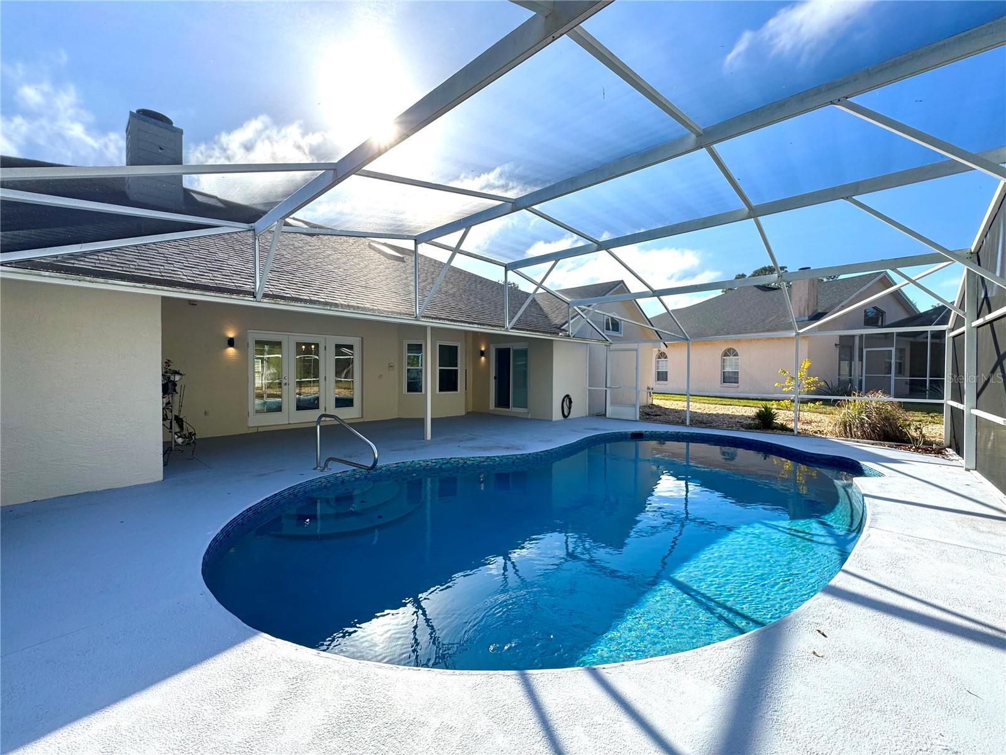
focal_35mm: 14
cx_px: 503
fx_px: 407
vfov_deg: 85.7
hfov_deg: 102.1
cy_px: 378
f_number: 2.2
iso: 40
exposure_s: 1/464
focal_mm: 2.22
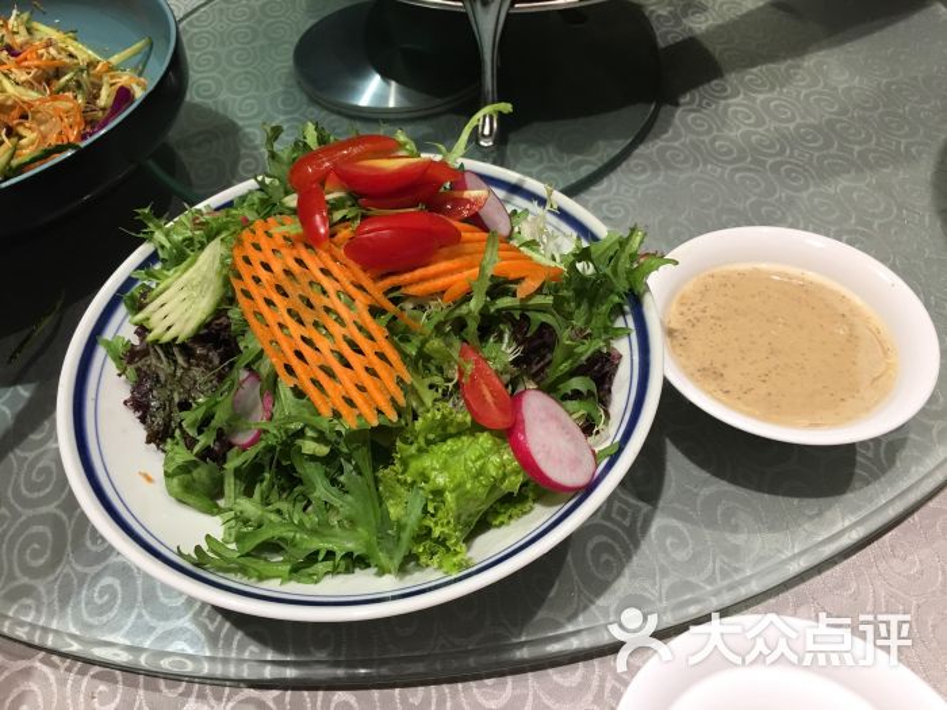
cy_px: 355
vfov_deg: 48.2
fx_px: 793
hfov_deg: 61.7
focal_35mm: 29
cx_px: 474
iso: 50
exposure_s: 1/33
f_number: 2.2
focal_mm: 4.15
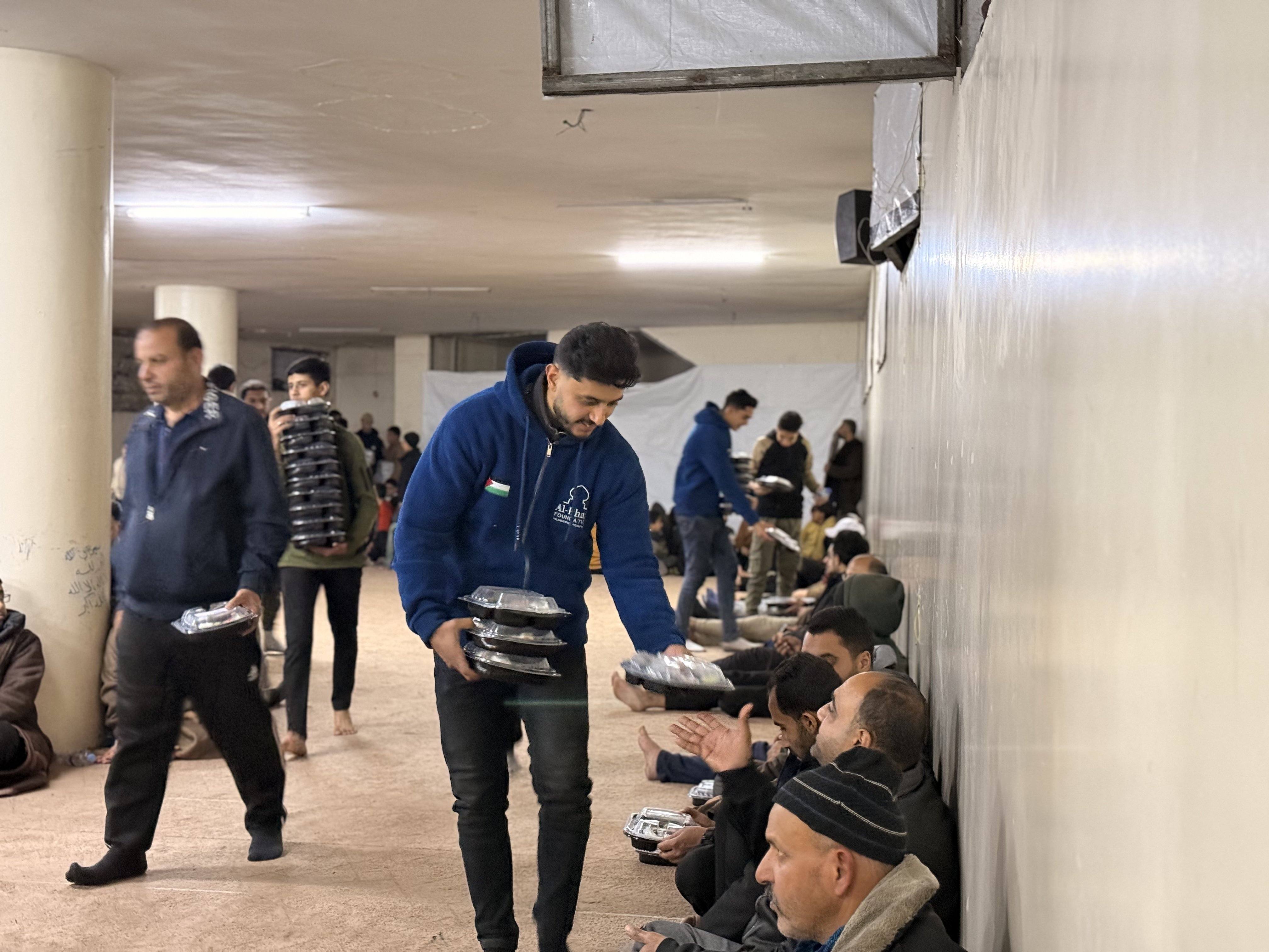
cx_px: 634
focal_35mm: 48
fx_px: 1760
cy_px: 476
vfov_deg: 30.3
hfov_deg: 39.7
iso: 500
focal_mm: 6.8
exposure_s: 1/33
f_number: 1.8
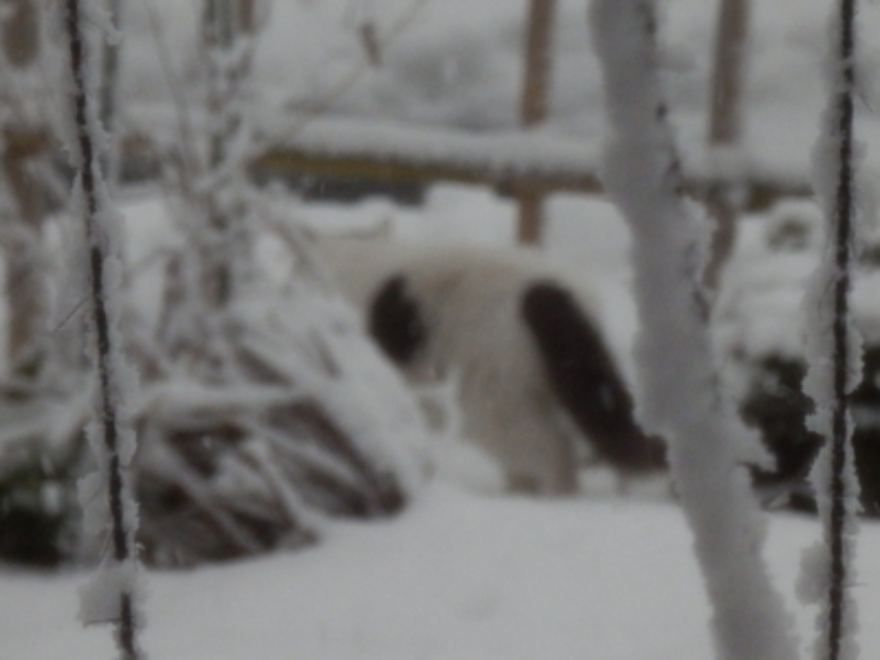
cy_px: 330
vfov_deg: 4.1
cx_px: 440
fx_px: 9279
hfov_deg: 5.4
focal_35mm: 365
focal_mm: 65.2
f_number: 6.8
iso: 800
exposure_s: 1/160
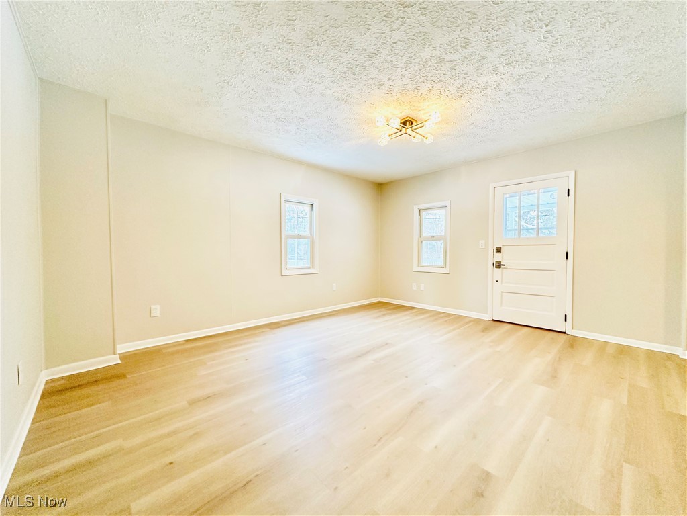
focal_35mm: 14
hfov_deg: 102.1
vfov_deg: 85.7
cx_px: 344
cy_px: 258
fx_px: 278
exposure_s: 1/120
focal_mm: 2.22
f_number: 2.2
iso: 320
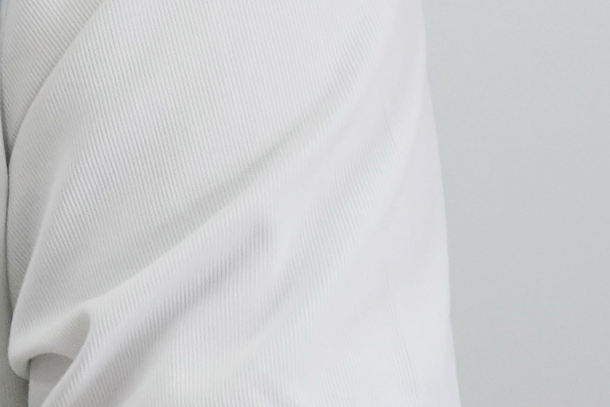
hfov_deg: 4.1
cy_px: -169
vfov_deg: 2.8
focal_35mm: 490
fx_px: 8303
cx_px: -685
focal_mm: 62
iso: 2000
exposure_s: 1/160
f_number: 4
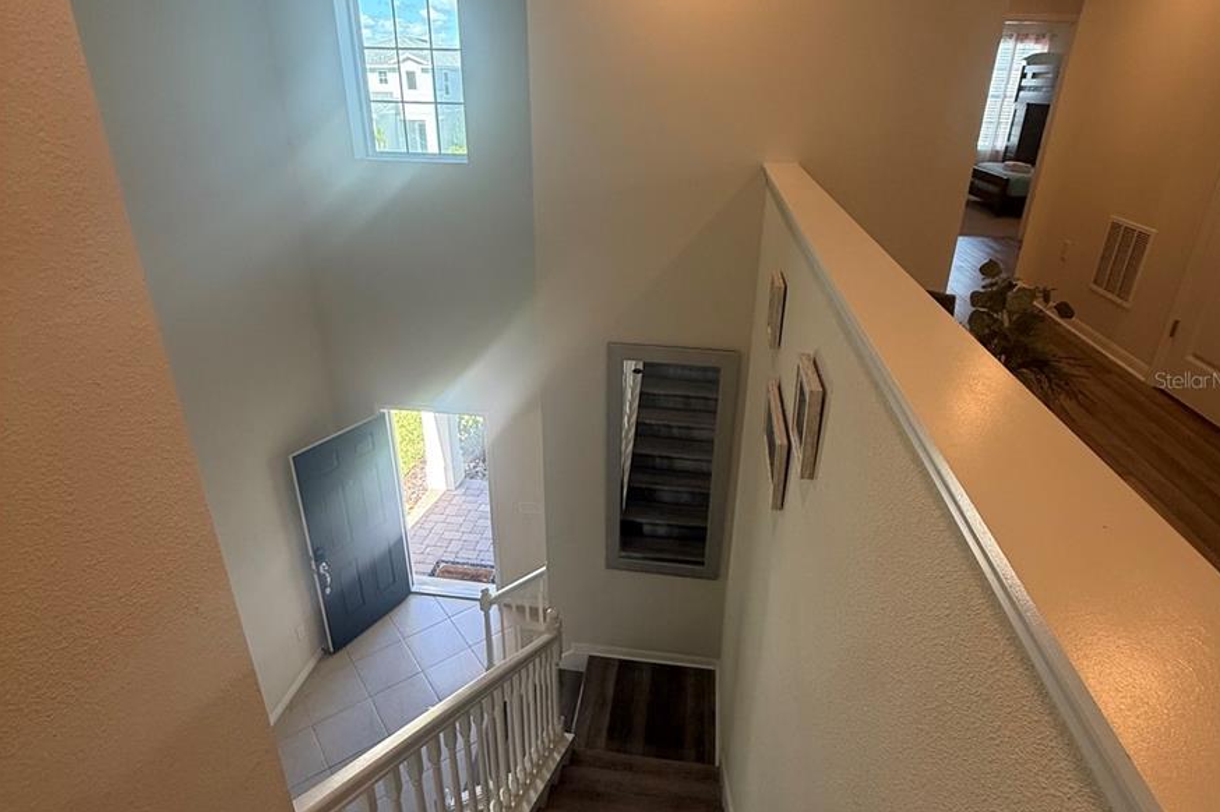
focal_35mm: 20
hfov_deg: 84.0
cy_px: 379
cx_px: 625
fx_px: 677
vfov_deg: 61.8
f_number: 2.2
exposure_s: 1/120
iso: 160
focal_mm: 2.22
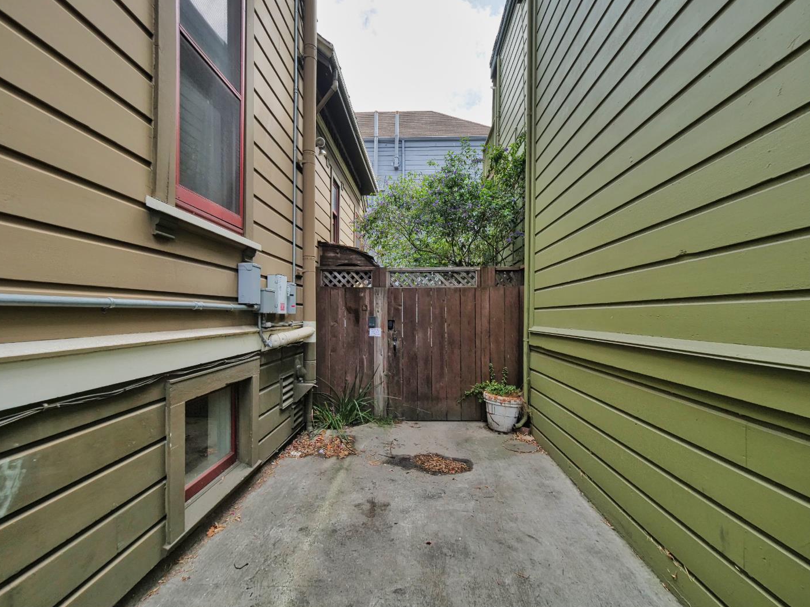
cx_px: 419
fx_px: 351
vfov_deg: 81.7
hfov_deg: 98.1
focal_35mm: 15
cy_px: 321
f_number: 4.5
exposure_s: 1/640
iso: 320
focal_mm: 7
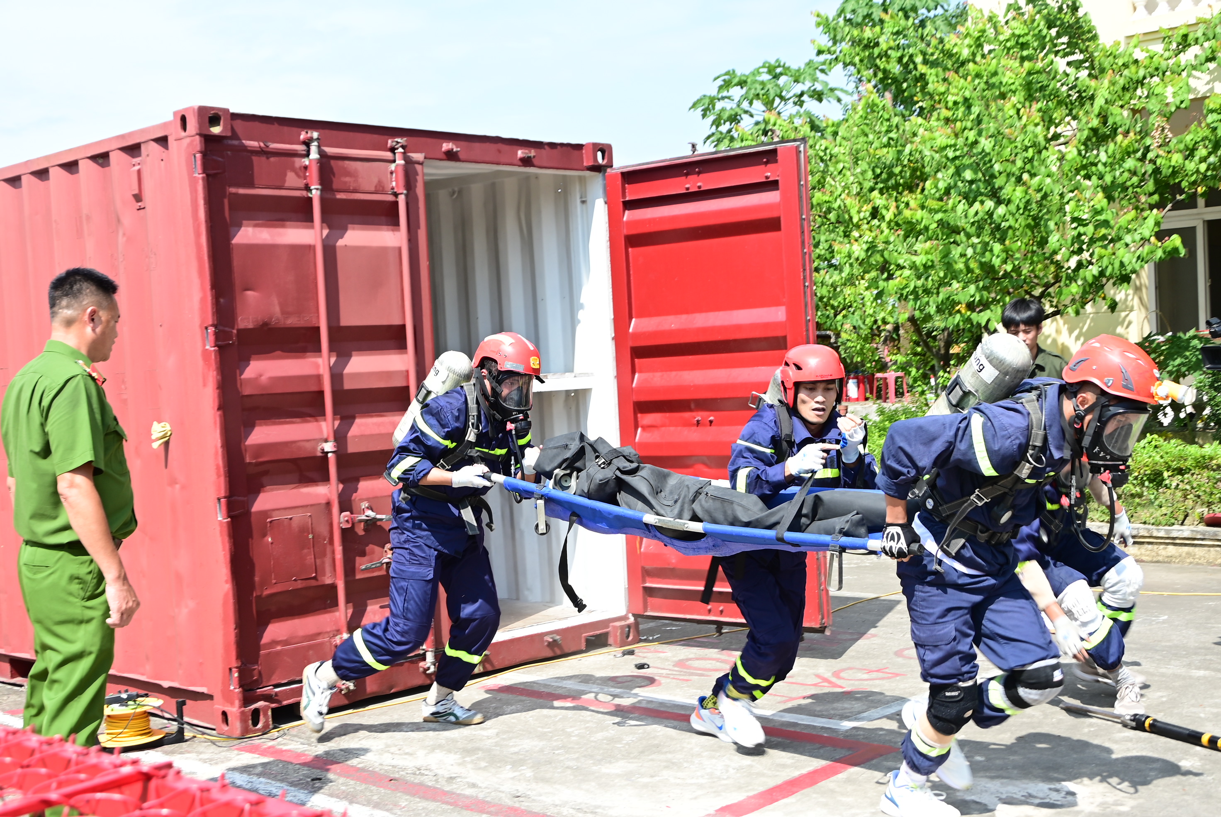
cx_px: 610
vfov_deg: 29.9
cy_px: 408
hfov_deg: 43.6
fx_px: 1527
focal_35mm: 45
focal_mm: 30
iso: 100
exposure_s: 1/200
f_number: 7.1
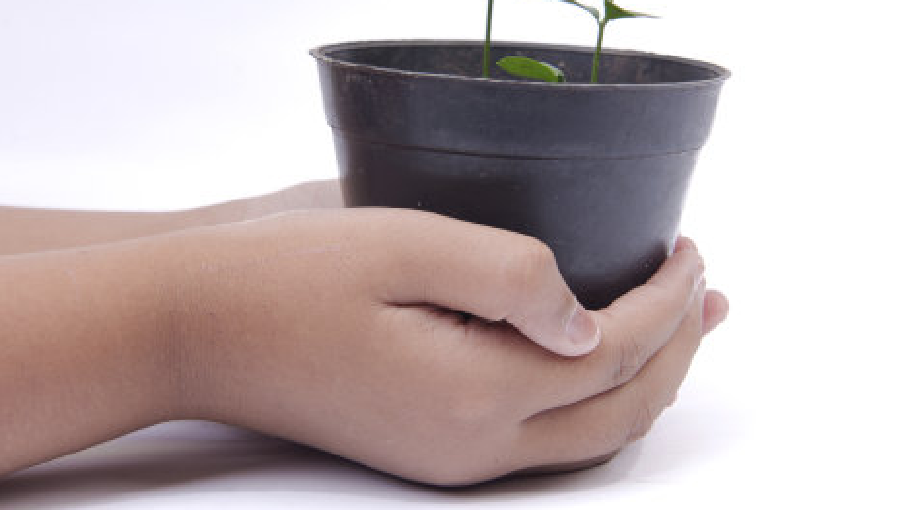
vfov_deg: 18.2
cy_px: 231
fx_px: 1588
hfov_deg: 31.9
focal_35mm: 66
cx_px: 437
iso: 100
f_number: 8
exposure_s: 1/160
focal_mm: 48
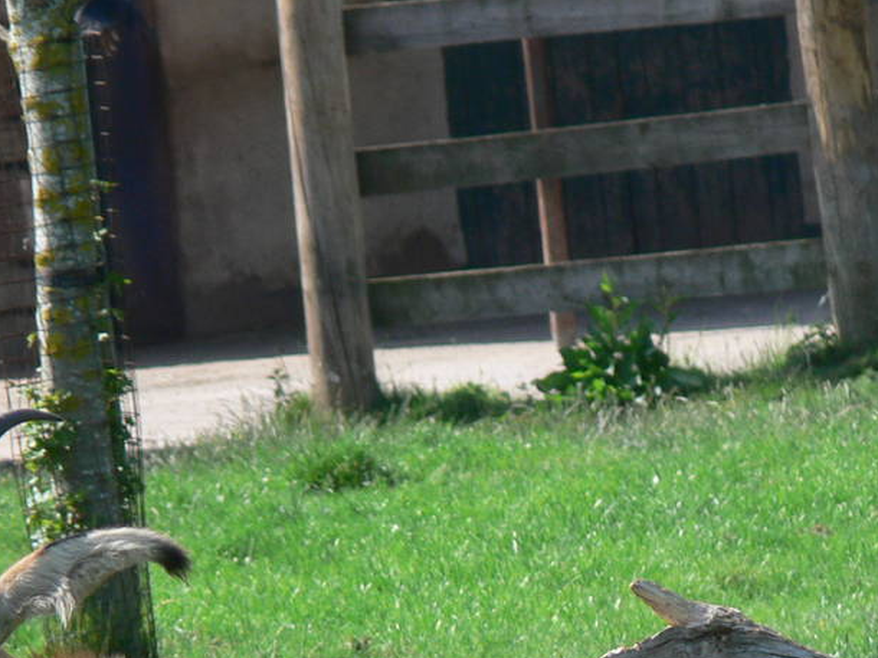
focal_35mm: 1102
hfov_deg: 1.8
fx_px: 27940
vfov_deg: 1.3
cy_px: 849
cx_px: 170
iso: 80
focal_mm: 88.8
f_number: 5.6
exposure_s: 1/200
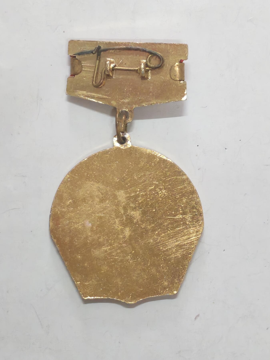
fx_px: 1040
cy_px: 180
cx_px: 135
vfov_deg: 19.6
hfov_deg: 14.8
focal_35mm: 100
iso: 800
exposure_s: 1/33
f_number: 1.95
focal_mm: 5.52
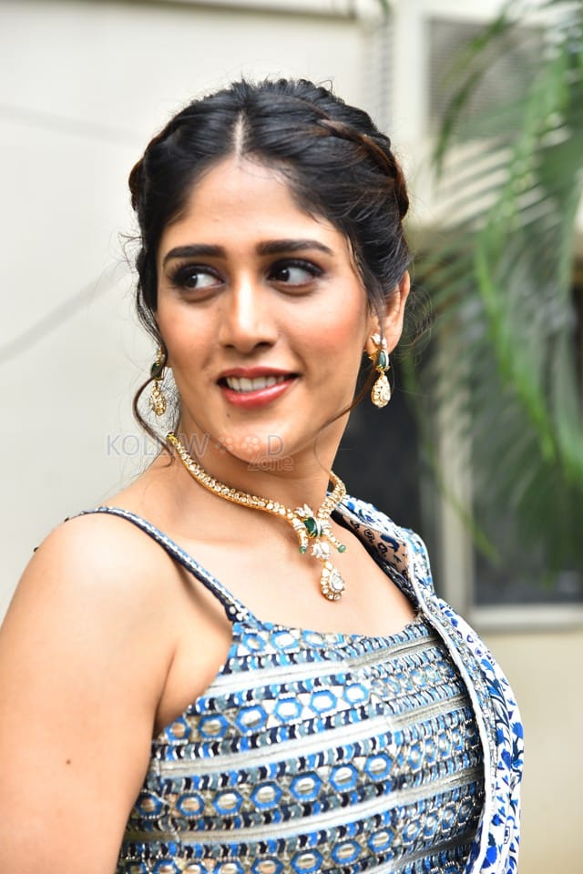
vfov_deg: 20.8
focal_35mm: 98
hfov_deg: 14.0
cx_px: 292
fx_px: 2380
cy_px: 437
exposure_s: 1/125
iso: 800
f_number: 4.5
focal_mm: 98
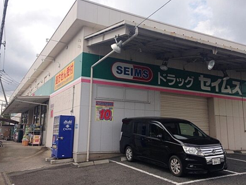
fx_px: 256
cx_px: 129
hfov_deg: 51.3
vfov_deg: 39.6
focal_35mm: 36
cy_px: 89
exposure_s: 1/1261
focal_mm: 4.12
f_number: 2.4
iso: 50
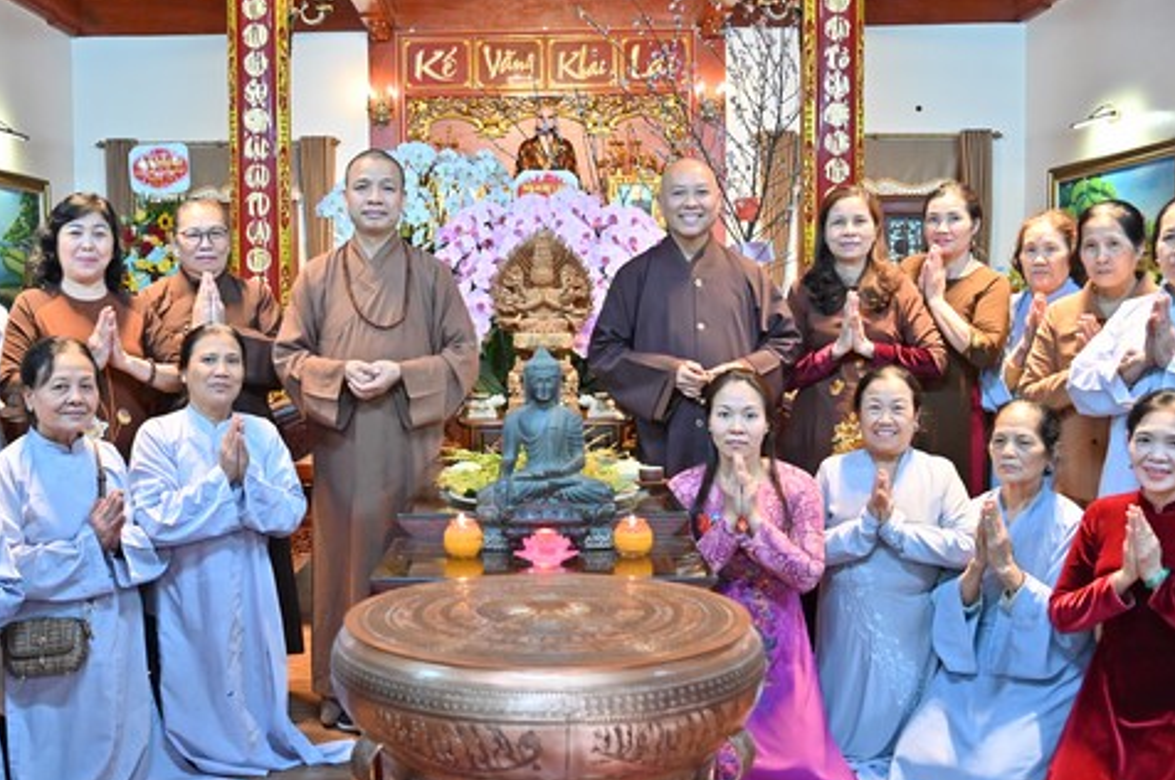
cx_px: 516
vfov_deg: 32.5
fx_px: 1336
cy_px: 395
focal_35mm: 41
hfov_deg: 47.4
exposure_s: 1/50
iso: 2500
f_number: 5
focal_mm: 30
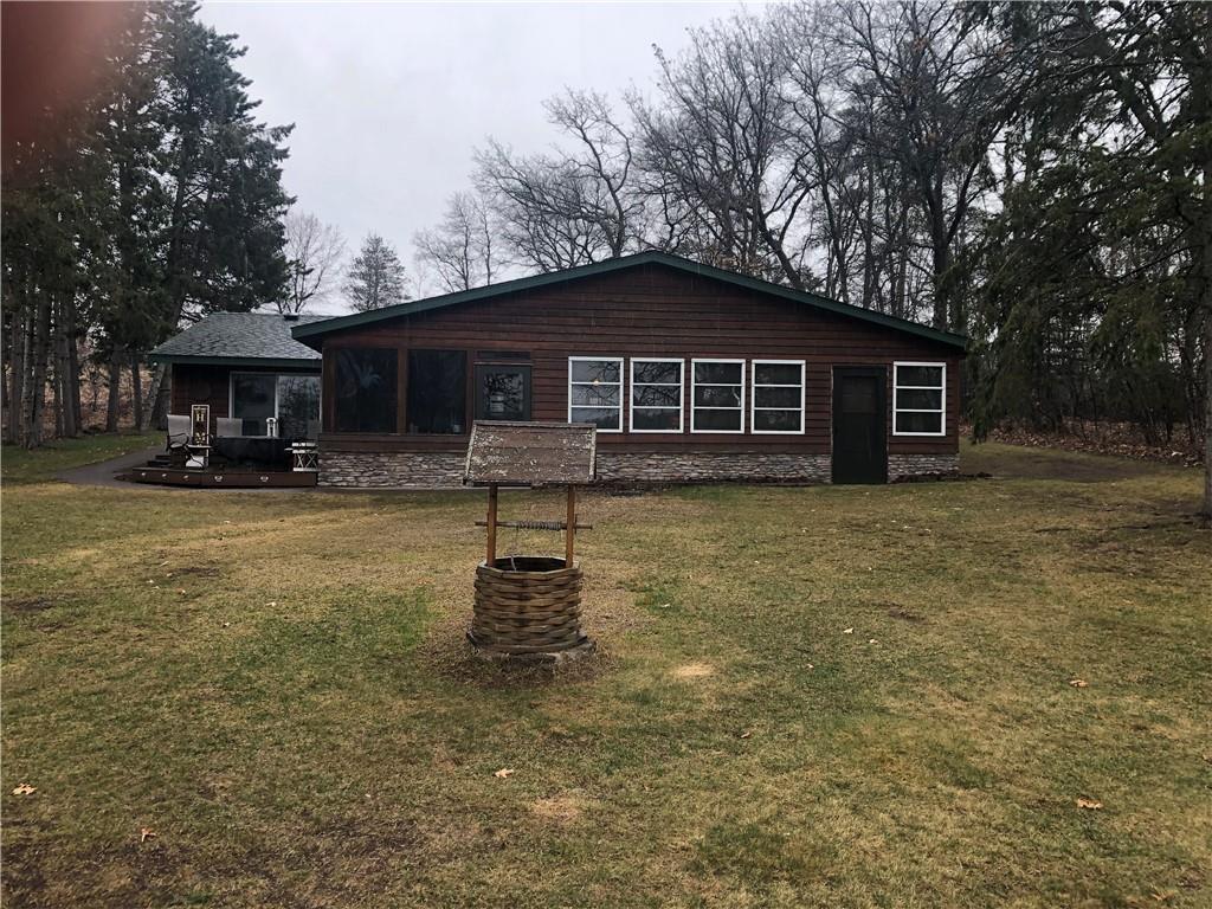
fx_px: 980
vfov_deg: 49.7
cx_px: 606
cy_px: 454
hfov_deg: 63.4
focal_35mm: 28
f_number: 1.8
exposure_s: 1/120
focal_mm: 3.99
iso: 40
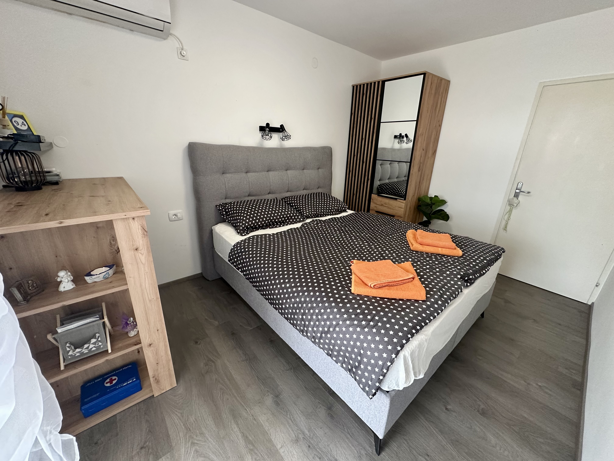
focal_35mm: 14
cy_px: 230
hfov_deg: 102.1
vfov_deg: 85.7
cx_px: 307
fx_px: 248
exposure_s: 1/99
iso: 250
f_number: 2.2
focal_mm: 2.22
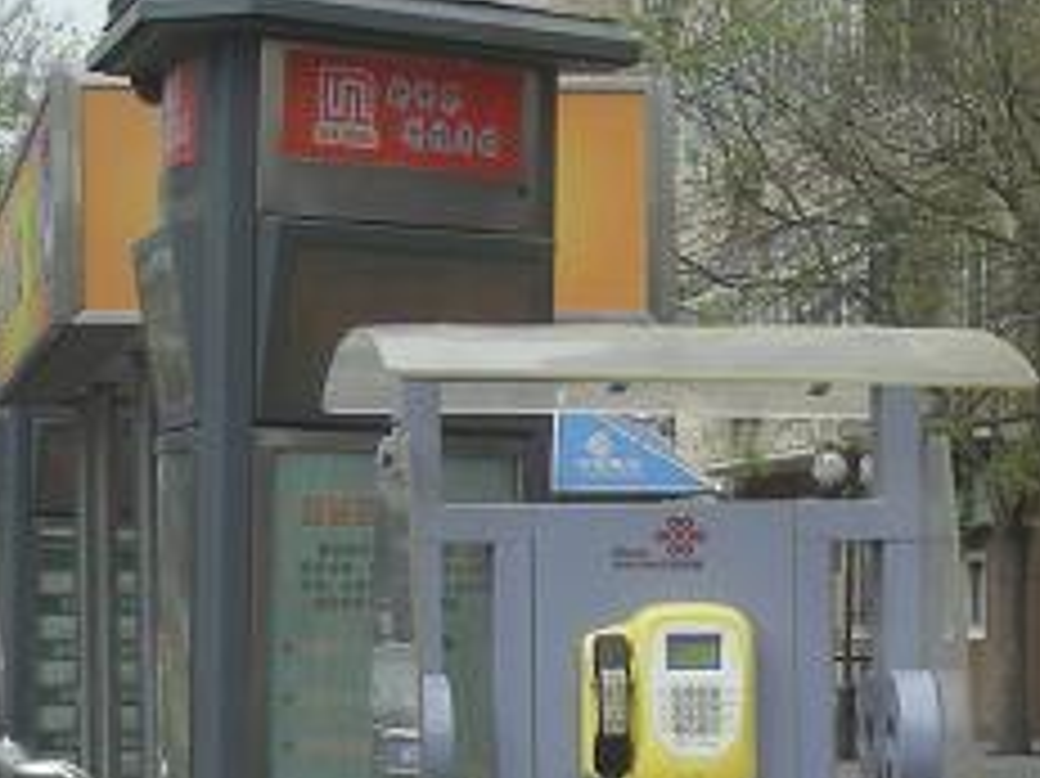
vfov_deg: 8.1
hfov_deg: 10.8
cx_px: 1008
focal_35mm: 182
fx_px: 5465
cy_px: 544
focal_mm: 8.8
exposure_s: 1/357
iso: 50
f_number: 3.3
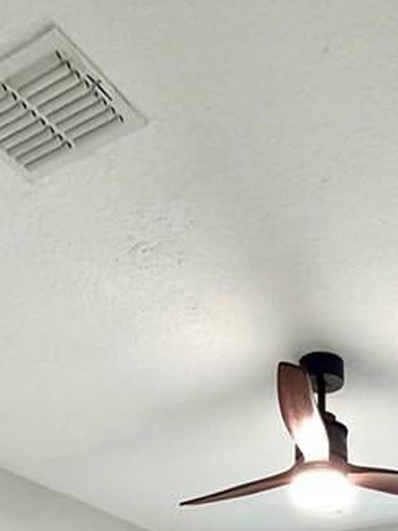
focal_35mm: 52
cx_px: 372
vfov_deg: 22.9
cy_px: 926
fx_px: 798
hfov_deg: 26.9
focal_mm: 2.22
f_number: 2.2
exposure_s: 1/99
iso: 100
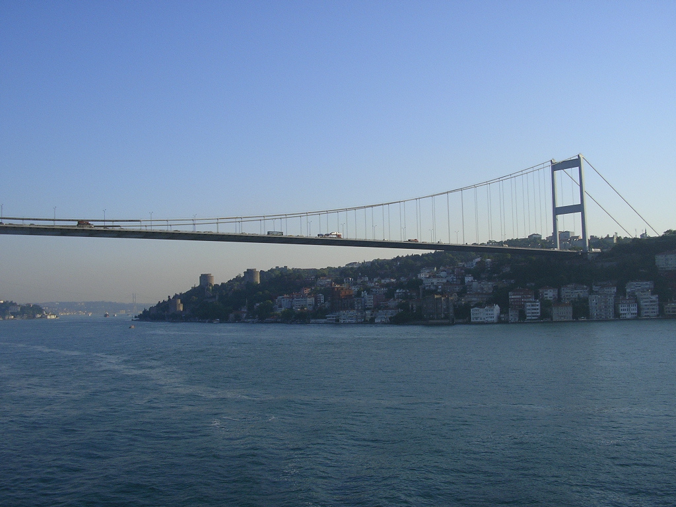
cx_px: 338
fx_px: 742
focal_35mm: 38
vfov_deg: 37.7
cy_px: 254
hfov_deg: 49.0
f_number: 4.1
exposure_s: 1/640
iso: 50
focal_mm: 5.8
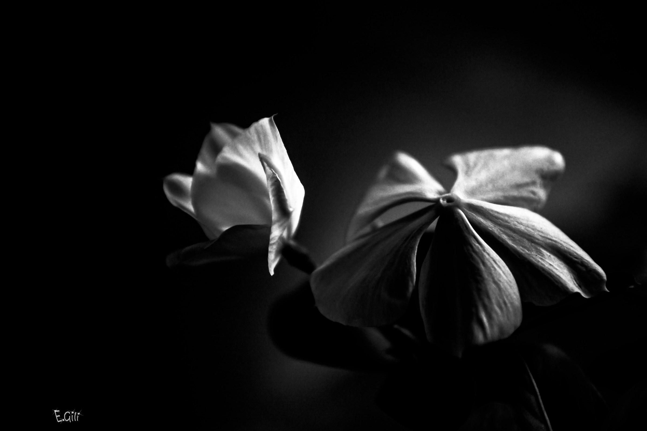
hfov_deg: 19.5
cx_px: 324
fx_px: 1887
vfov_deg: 13.0
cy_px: 216
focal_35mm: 105
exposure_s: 1/100
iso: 1000
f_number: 4
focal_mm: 70
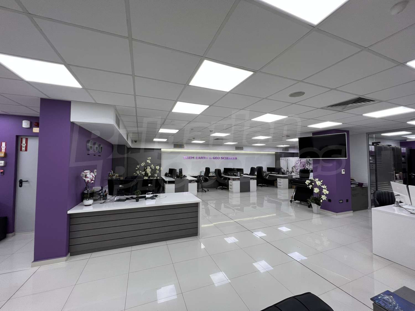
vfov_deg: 89.9
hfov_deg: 106.2
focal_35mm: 13
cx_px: 208
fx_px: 156
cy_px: 156
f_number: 1.8
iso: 100
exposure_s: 1/100
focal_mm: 1.57
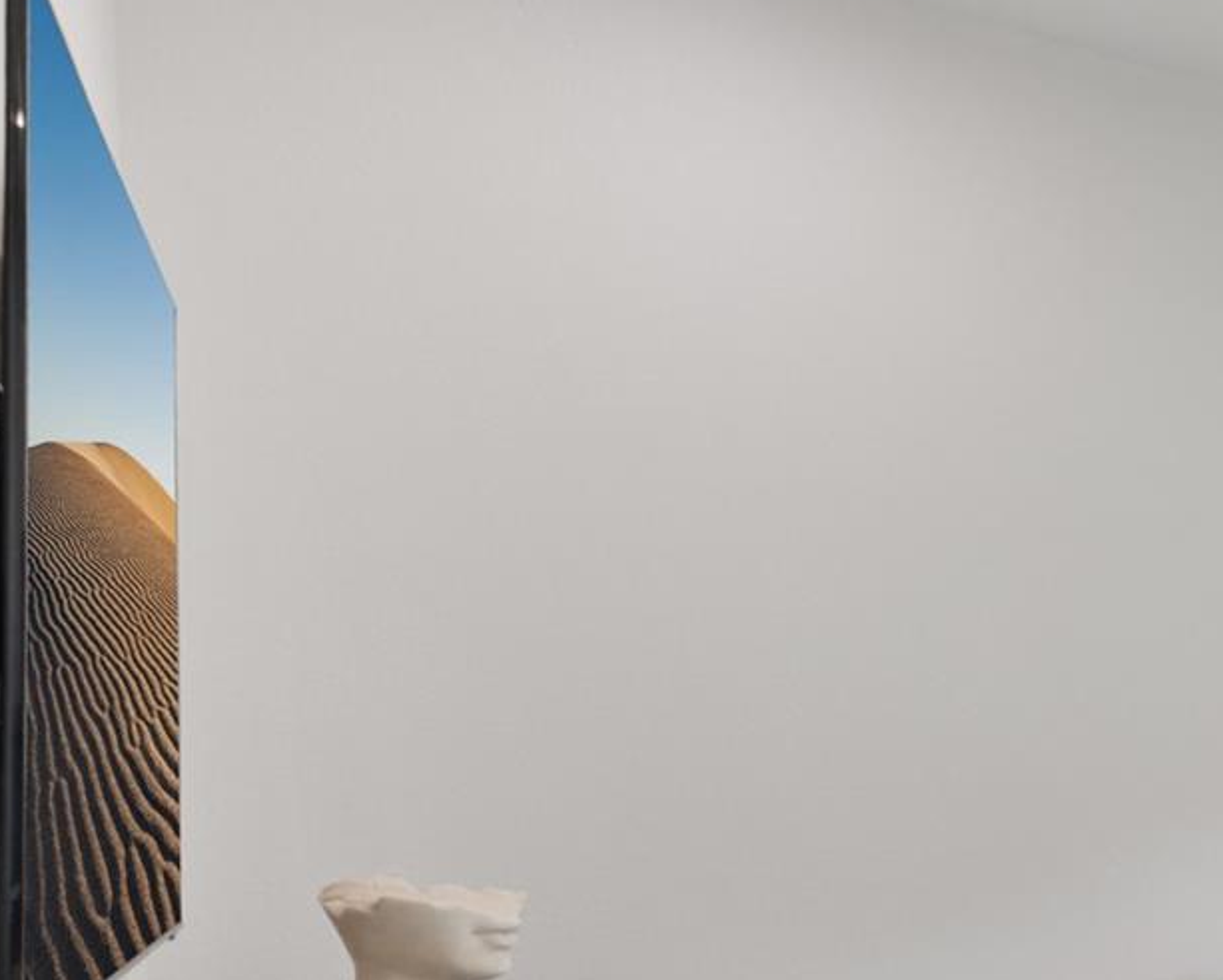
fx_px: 1702
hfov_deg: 24.6
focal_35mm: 47
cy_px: 755
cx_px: 2031
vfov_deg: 31.4
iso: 110
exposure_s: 1/8
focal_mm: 15
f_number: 8
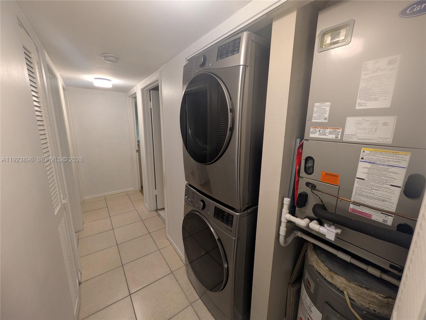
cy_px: 160
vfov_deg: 85.7
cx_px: 213
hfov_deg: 102.1
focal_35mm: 14
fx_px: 172
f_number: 2.2
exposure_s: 1/25
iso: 99
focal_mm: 1.83
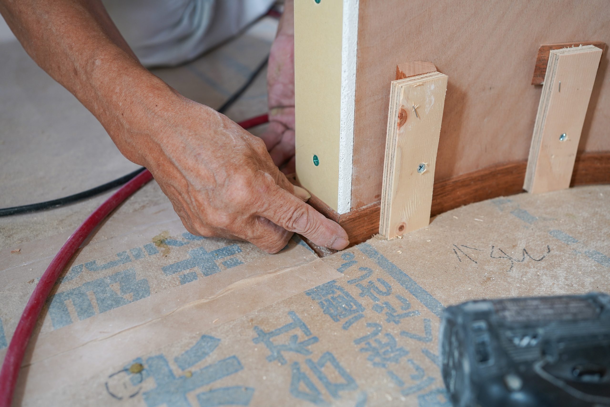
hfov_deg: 54.4
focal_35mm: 35
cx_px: 305
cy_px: 204
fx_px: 593
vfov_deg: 37.9
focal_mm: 35
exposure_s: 1/40
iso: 400
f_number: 4
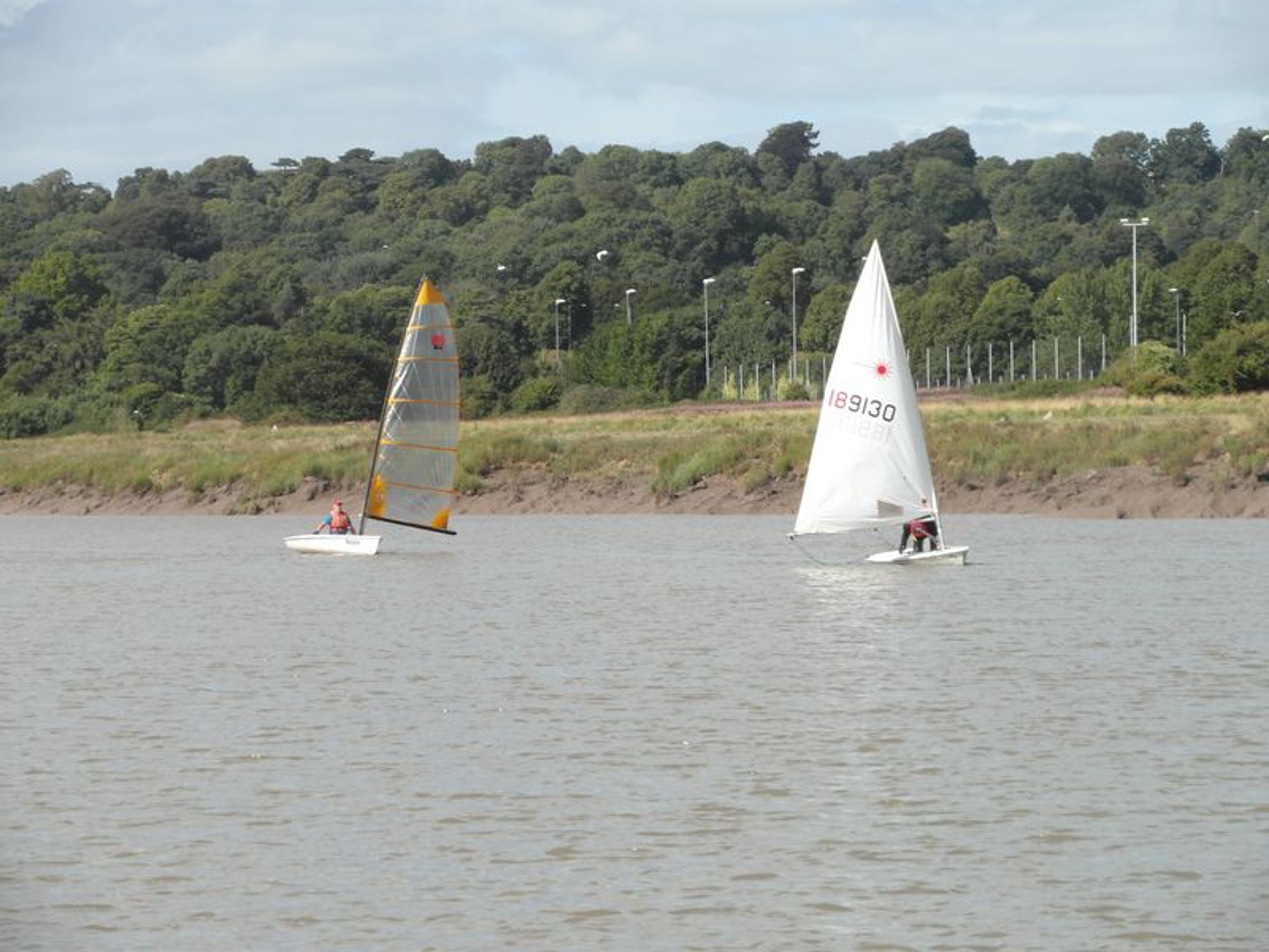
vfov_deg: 8.3
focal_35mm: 178
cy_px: 476
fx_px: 6525
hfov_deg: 11.1
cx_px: 634
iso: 80
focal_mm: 28.9
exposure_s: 1/250
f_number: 5.6
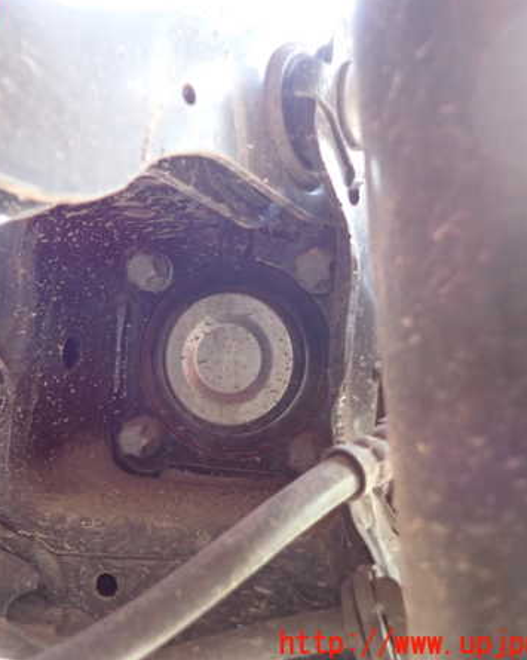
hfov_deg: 43.8
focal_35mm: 33
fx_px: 644
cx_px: 169
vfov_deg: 54.2
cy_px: 329
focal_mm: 4.5
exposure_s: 1/80
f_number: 2
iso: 400
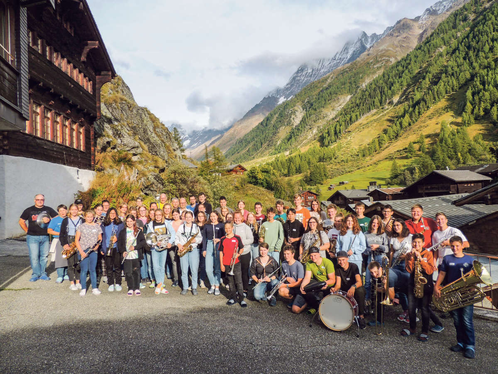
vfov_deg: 56.8
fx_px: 345
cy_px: 187
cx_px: 249
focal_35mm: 24
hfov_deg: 71.6
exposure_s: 1/640
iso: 100
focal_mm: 4.3
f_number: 3
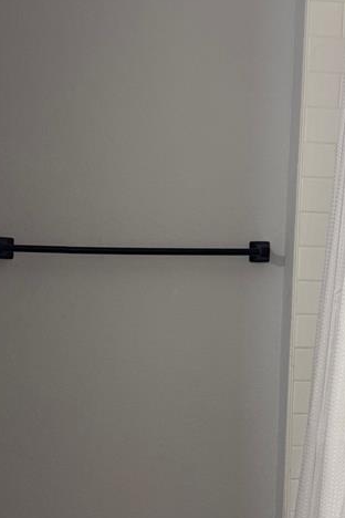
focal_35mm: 64
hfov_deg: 21.2
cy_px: 339
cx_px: 203
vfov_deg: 31.2
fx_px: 920
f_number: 1.78
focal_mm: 6.76
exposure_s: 1/60
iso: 125
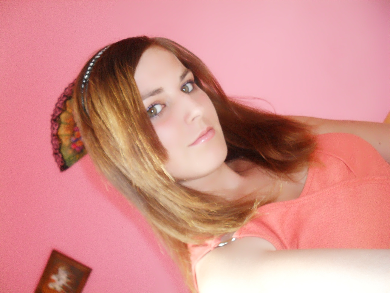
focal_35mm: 35
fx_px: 394
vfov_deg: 40.7
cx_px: 195
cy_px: 146
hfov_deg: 52.6
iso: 200
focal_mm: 6.3
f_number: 3.2
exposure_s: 1/45
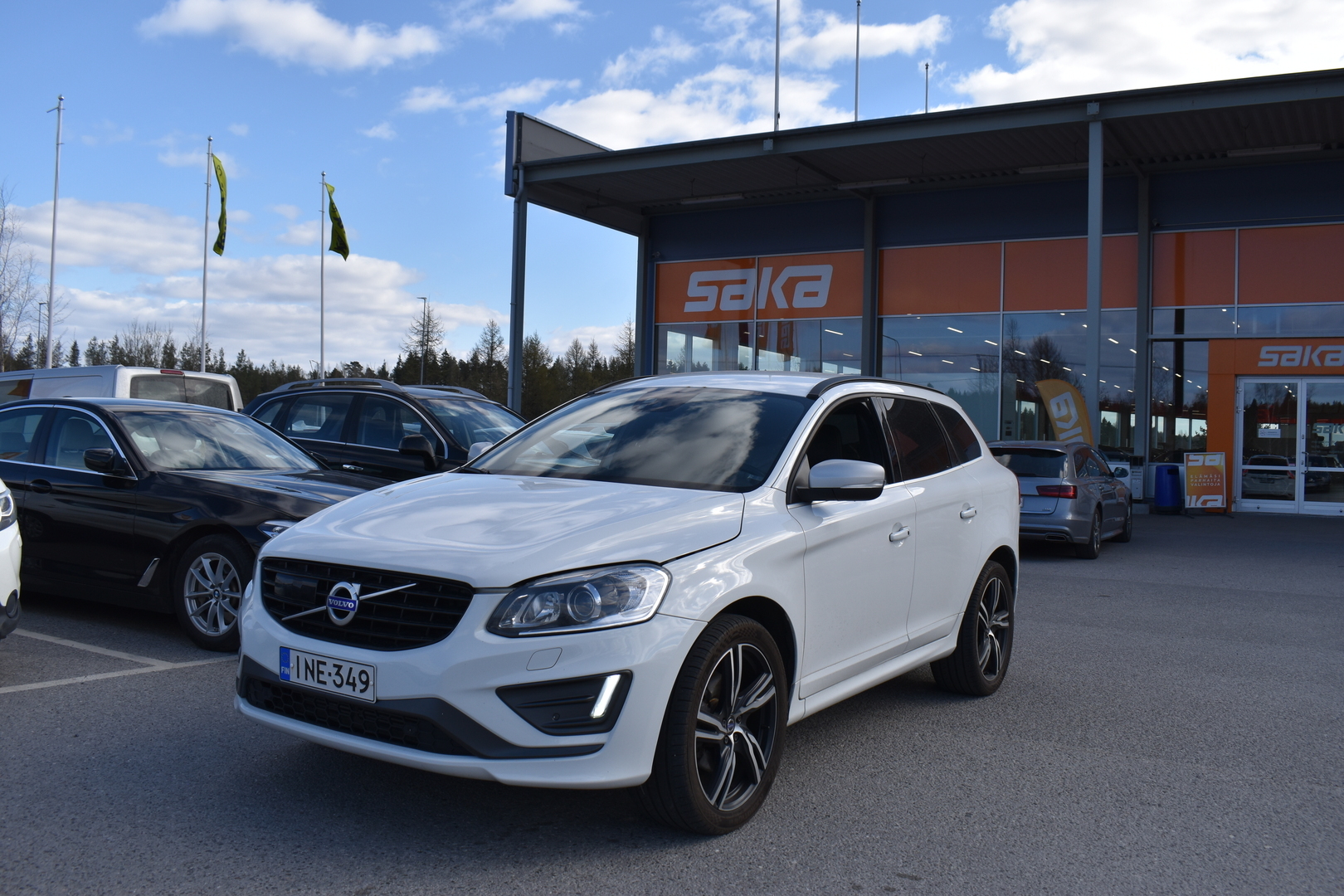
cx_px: 672
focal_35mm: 32
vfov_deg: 41.7
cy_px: 448
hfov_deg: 59.5
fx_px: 1176
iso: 200
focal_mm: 21
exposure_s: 1/500
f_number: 8
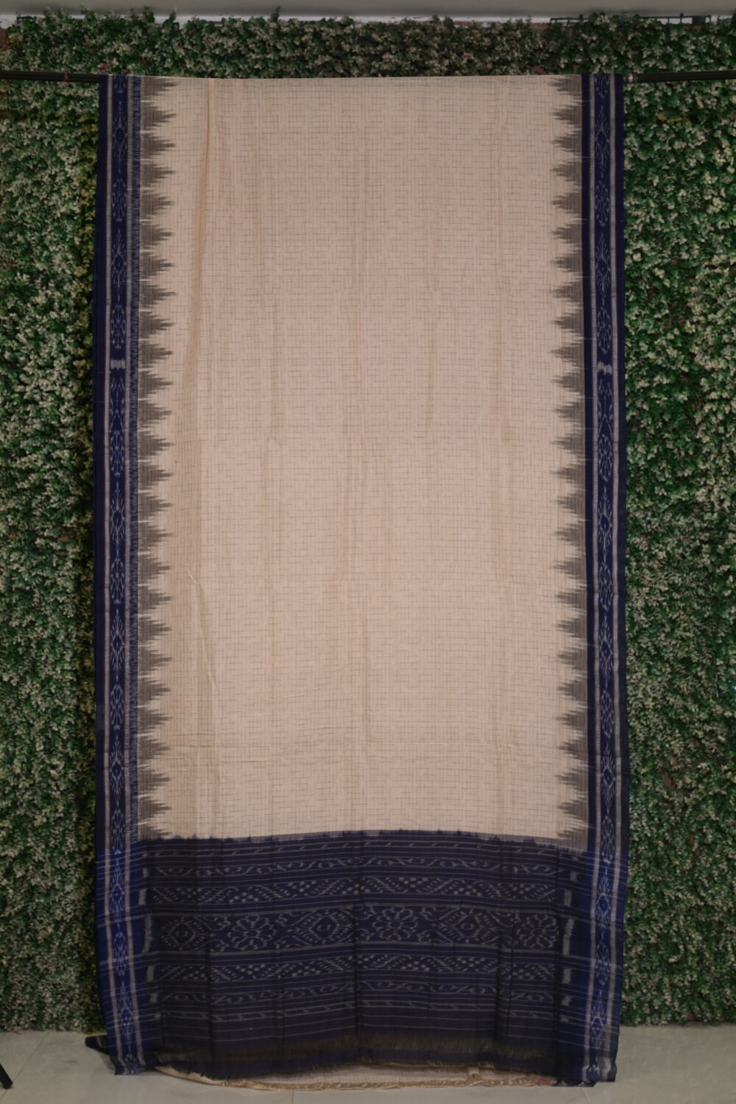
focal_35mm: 46
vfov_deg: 42.7
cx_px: 368
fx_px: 1411
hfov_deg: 29.2
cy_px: 552
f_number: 6.3
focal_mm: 46
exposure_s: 1/125
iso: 500
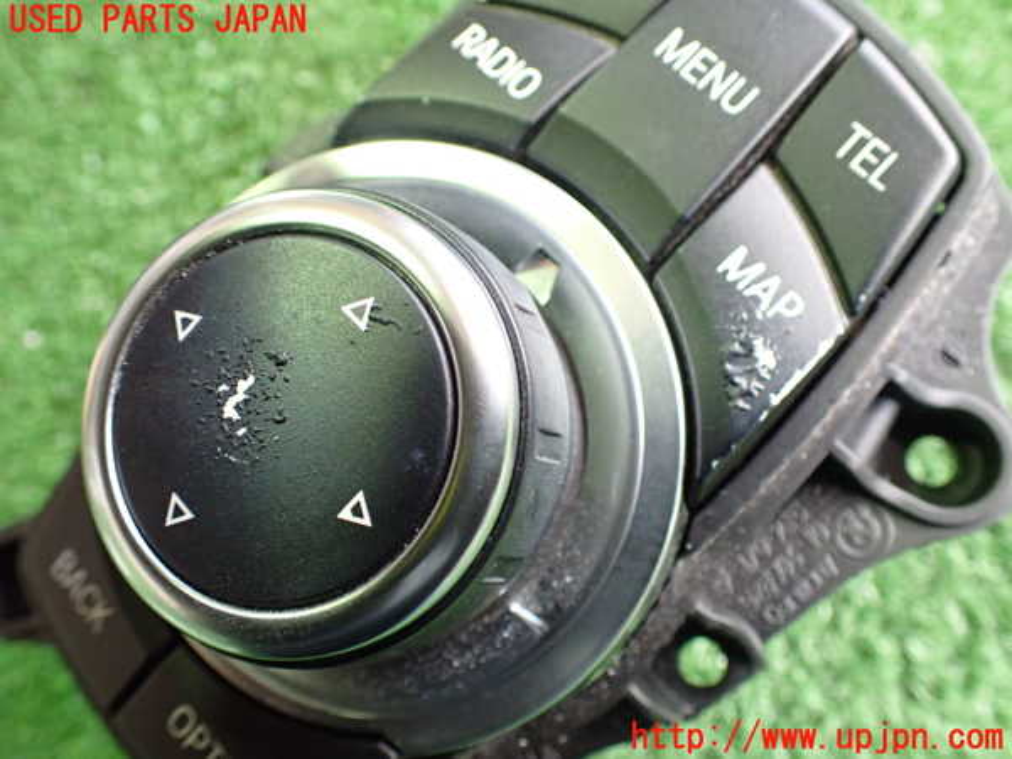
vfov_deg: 46.8
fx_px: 877
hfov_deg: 60.0
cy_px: 380
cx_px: 506
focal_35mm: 30
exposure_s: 1/50
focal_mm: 5.4
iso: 800
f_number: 2.3
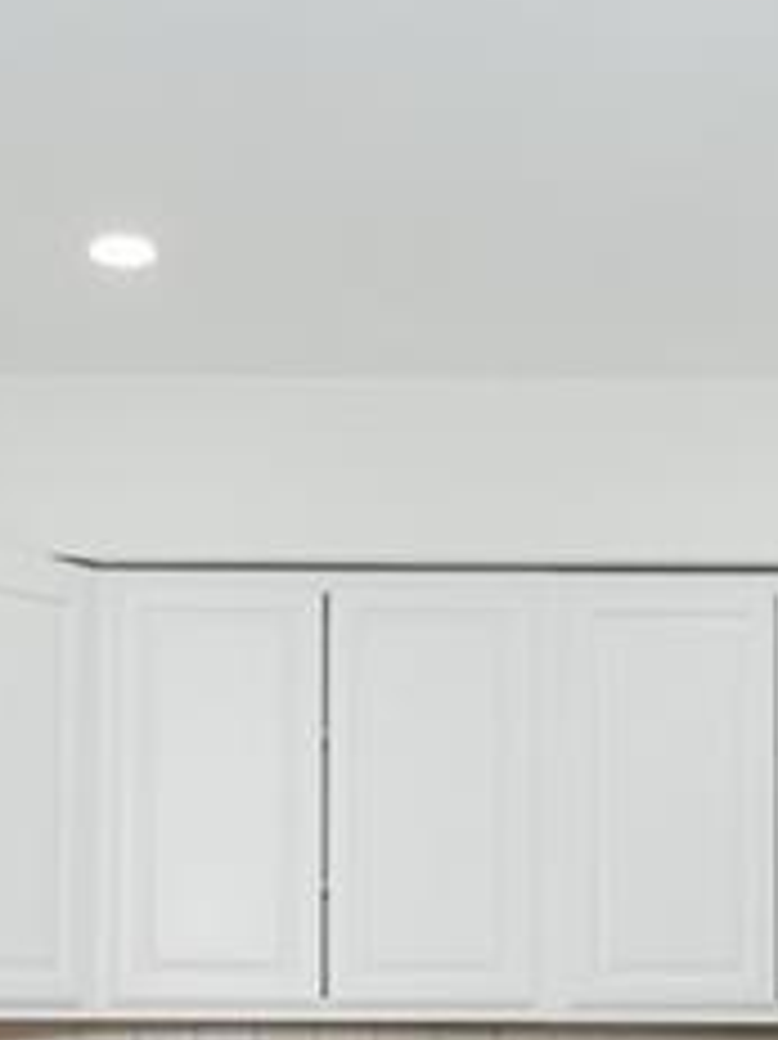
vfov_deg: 28.9
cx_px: 198
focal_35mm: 64
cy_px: 959
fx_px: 1920
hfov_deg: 22.7
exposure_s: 1/125
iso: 800
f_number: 8
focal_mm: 10
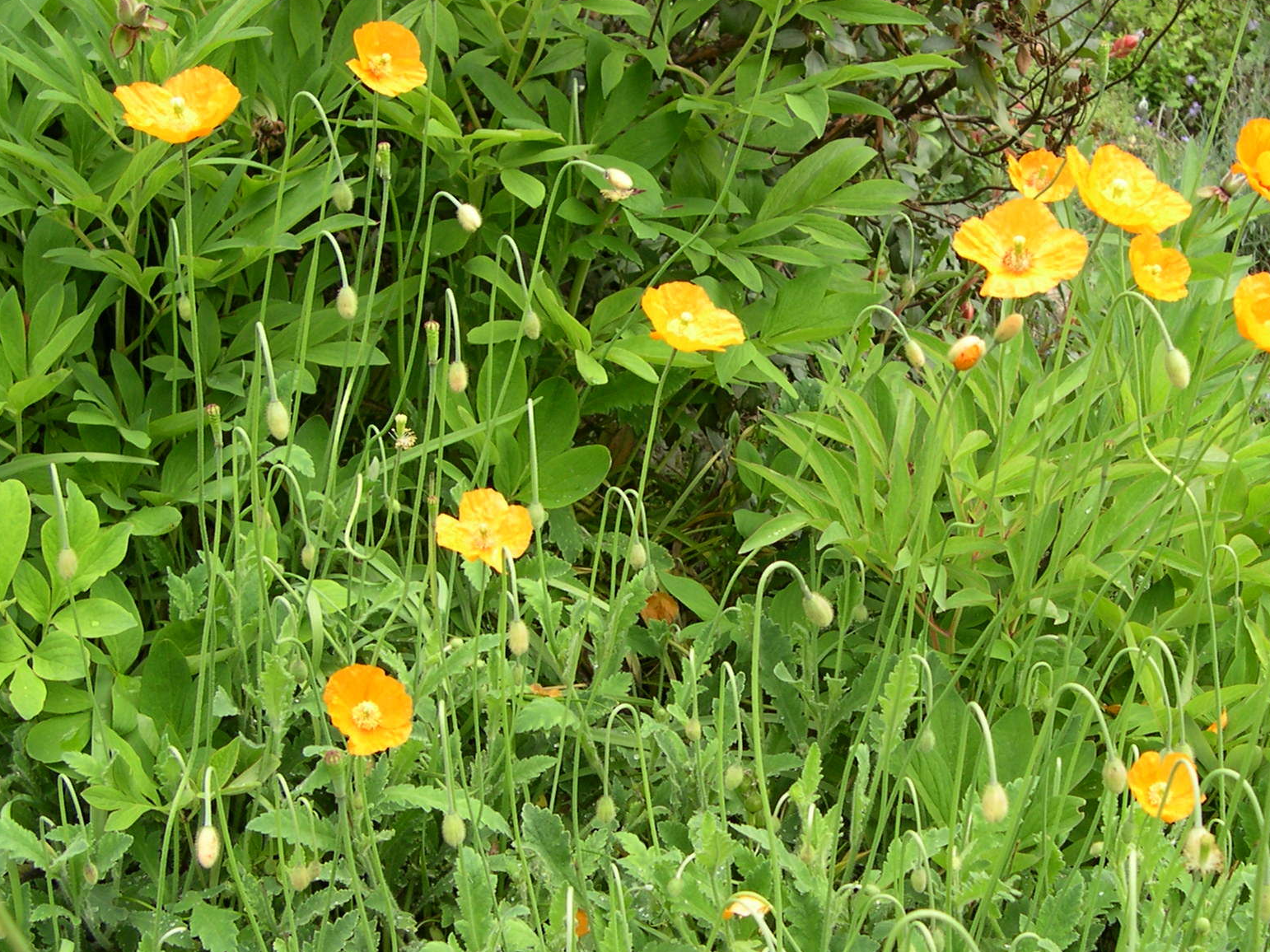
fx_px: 2054
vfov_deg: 26.1
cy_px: 538
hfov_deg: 34.0
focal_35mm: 56
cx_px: 854
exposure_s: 1/258
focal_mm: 8
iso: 100
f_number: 2.8
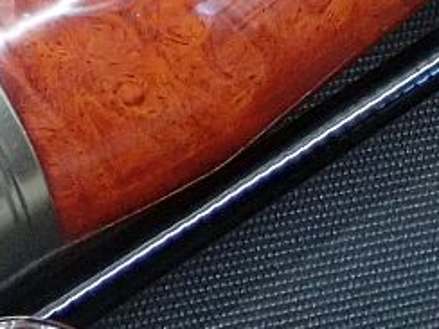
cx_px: 471
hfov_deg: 13.7
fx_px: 1788
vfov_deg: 10.2
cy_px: -135
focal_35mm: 141
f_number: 4
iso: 1600
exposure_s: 1/40
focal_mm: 7.86
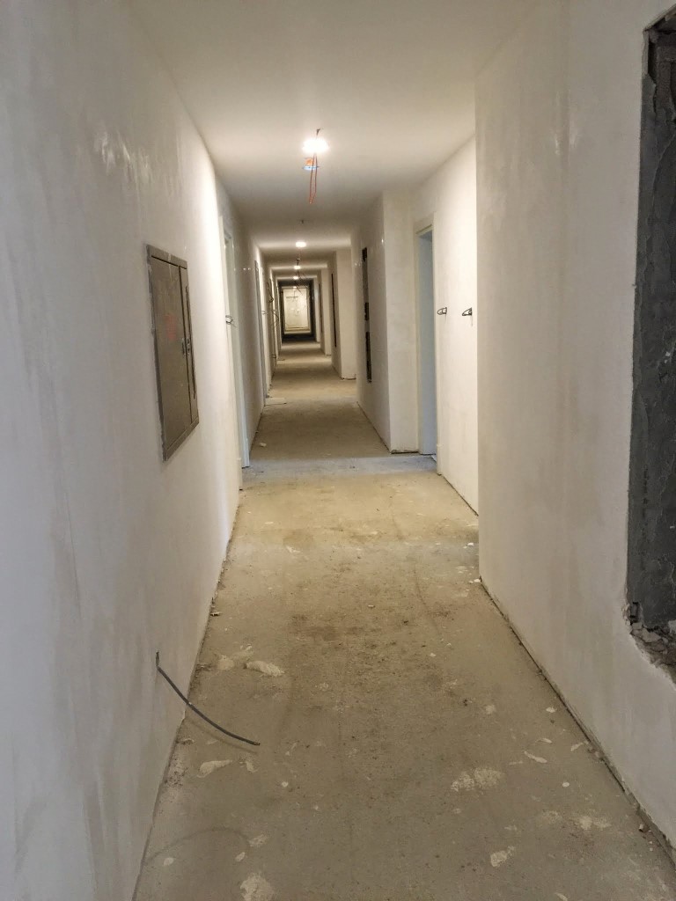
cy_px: 450
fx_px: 755
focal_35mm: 29
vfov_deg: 61.7
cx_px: 338
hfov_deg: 48.2
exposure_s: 1/15
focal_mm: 4.15
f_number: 2.2
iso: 100
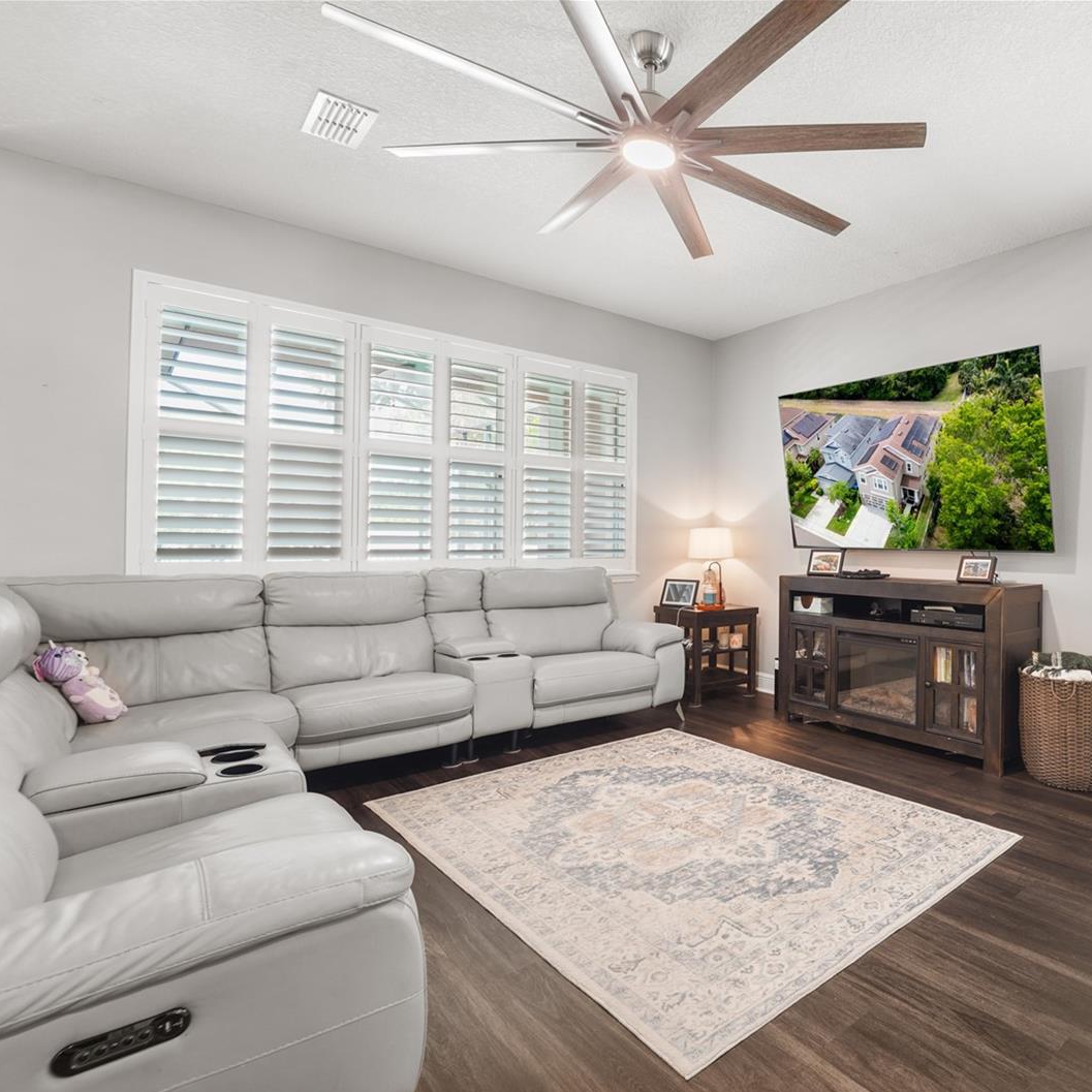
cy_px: 550
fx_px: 642
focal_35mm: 18
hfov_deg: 75.3
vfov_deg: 80.7
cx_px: 809
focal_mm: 14
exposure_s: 1/15
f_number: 8
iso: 200
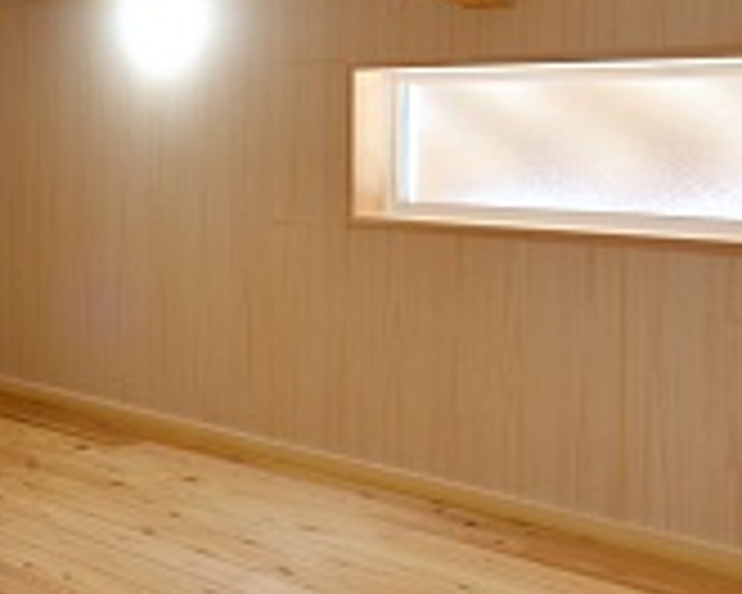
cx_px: 117
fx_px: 1578
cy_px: 153
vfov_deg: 21.1
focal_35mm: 72
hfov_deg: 25.9
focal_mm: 13
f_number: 4.5
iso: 125
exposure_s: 1/10
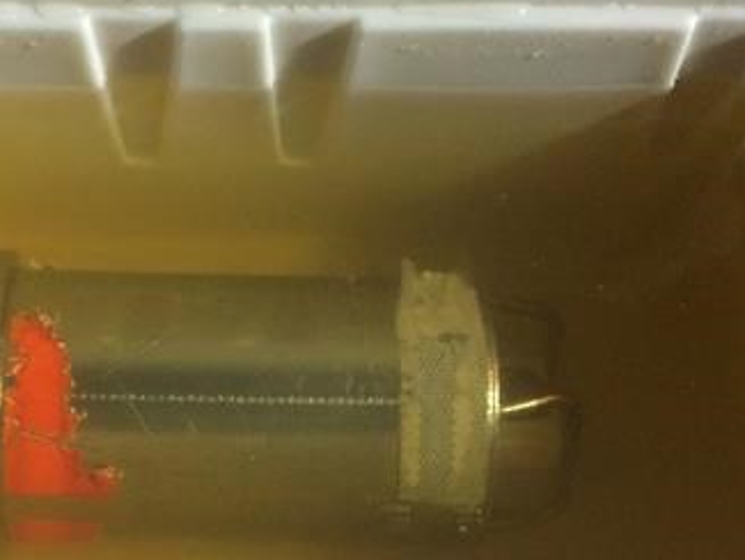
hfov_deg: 32.8
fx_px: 1249
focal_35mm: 58
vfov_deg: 25.1
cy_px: 386
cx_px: 229
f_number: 2.2
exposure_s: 1/30
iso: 320
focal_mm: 4.15
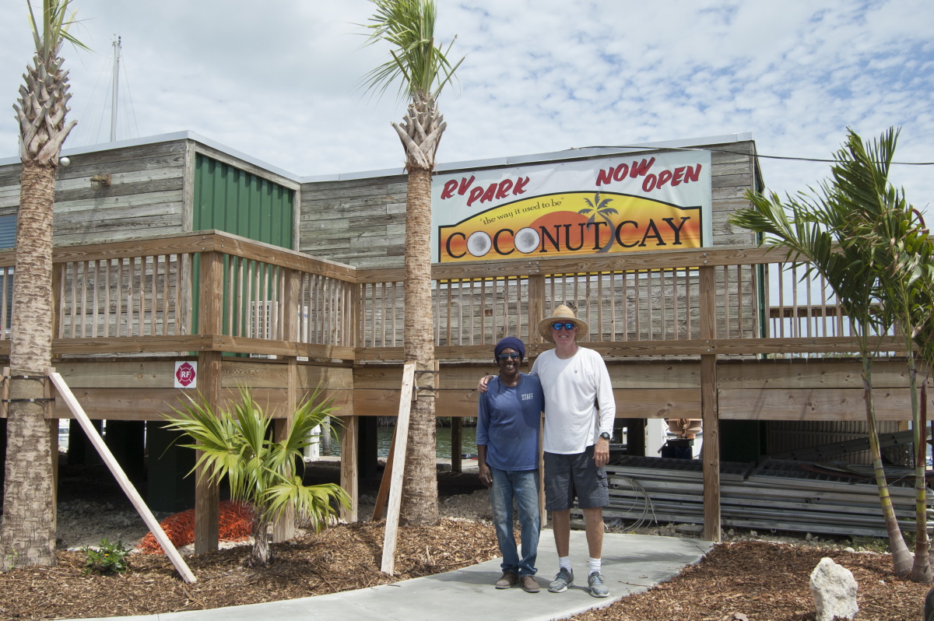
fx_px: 855
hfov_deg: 57.3
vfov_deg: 39.9
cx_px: 467
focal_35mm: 33
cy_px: 310
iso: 200
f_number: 9
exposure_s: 1/320
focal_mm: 22
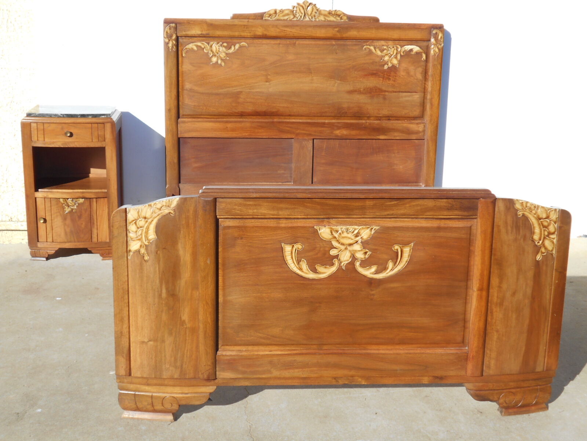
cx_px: 294
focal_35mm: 50
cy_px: 220
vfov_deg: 29.1
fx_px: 848
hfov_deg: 38.2
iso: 80
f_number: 4.5
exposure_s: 1/400
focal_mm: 8.8
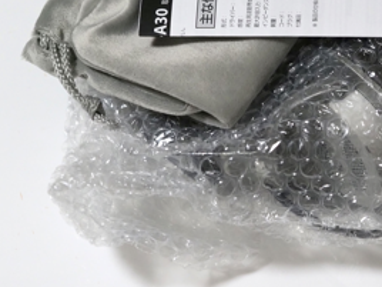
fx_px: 2075
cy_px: 79
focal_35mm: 188
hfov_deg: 10.5
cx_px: 279
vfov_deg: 7.9
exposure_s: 1/125
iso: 2500
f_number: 4
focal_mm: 60
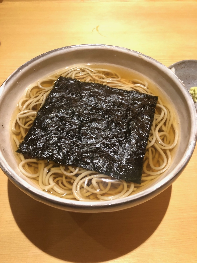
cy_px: 132
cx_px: 98
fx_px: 212
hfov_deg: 49.7
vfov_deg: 63.4
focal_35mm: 28
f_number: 1.8
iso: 100
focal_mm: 4
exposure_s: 1/14
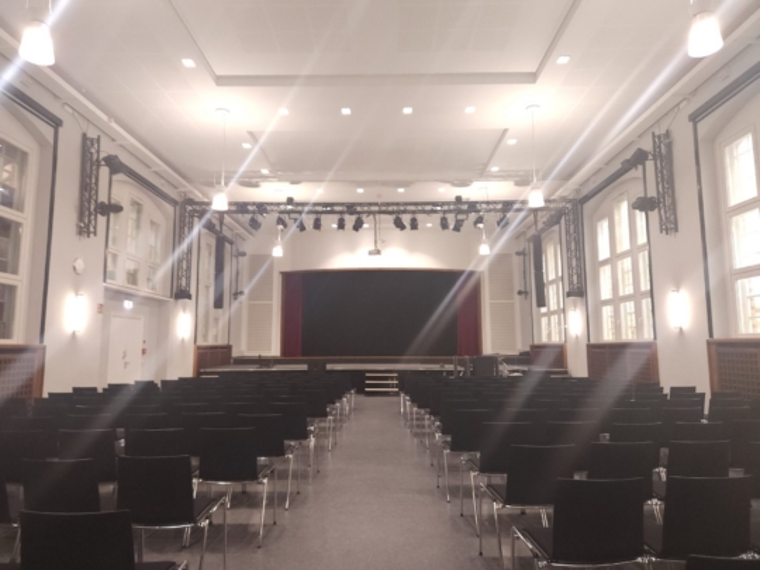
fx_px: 505
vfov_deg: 58.9
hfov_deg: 73.9
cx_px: 380
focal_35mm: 23
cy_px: 285
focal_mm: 5.4
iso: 800
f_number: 1.8
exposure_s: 1/180
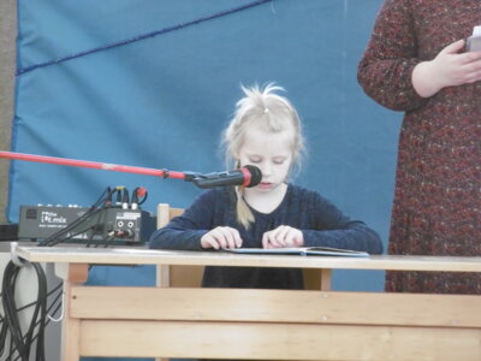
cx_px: 240
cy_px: 180
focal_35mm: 250
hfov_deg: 7.9
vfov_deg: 5.9
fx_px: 3474
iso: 800
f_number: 6.1
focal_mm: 44.7
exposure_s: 1/50
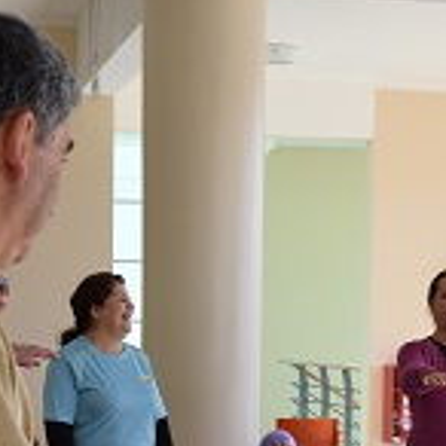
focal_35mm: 115
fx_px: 1680
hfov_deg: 15.1
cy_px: 417
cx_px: 283
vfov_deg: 14.9
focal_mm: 31
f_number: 7.1
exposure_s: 1/200
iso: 400
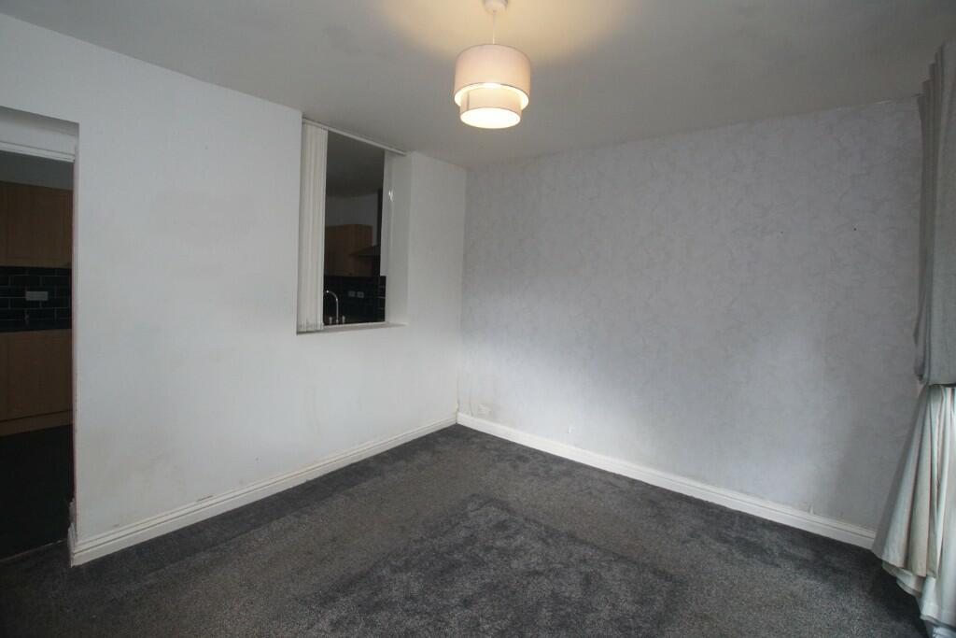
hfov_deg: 100.4
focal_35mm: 15
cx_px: 478
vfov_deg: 77.3
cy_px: 319
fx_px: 398
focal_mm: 10
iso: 1000
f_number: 4
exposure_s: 1/160
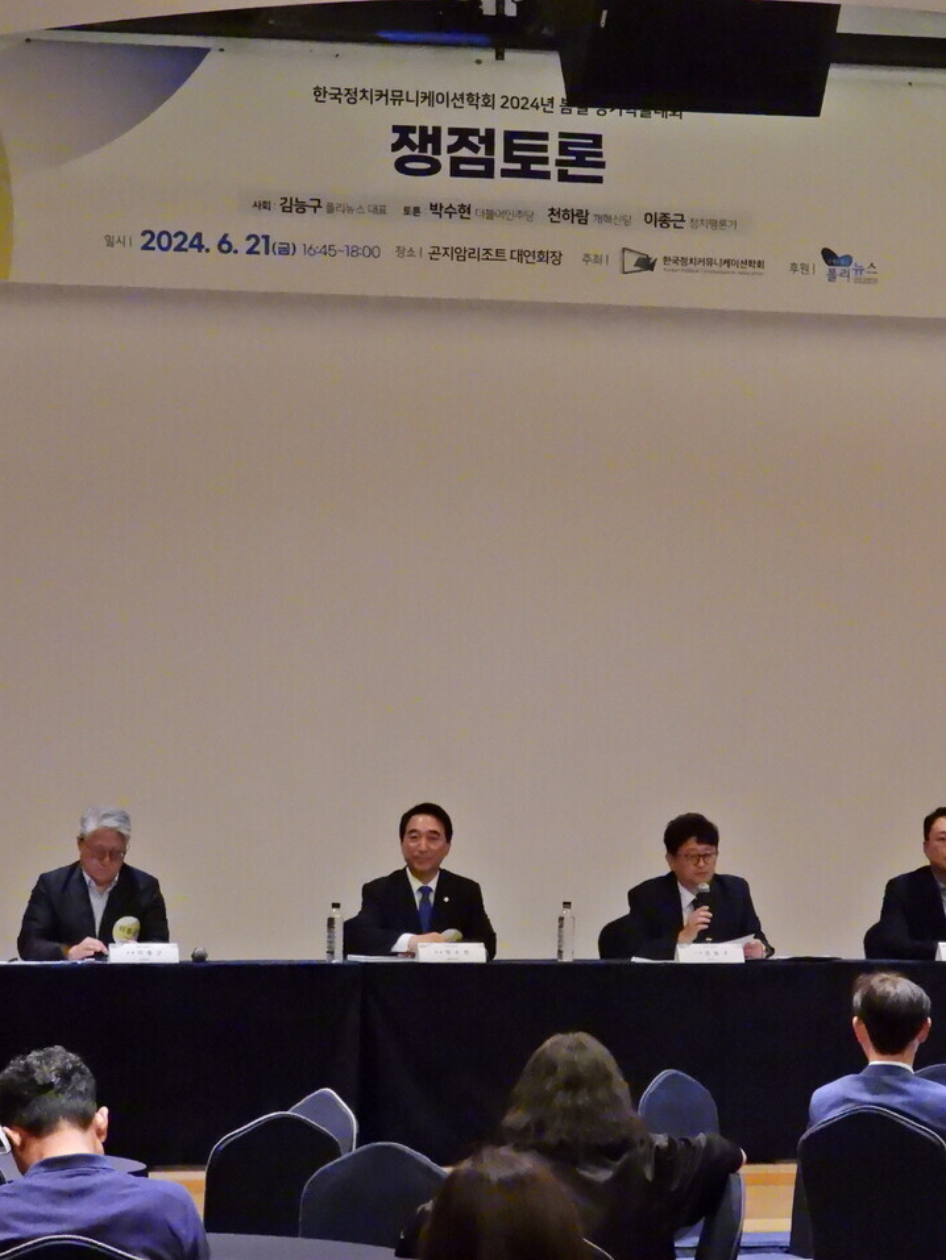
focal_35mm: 127
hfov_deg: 11.7
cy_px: 631
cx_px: 436
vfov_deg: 15.5
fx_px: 4627
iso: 2800
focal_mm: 17
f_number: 4
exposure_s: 1/125
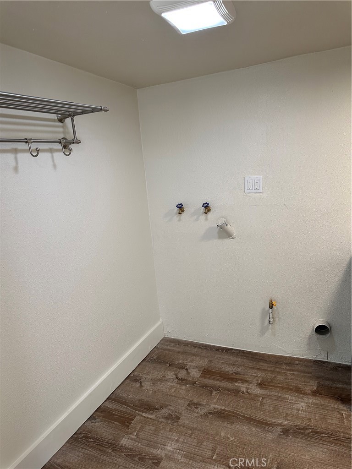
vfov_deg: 71.6
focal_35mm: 24
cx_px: 176
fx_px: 325
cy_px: 234
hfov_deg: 56.8
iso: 200
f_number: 1.78
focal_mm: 6.86
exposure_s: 1/120
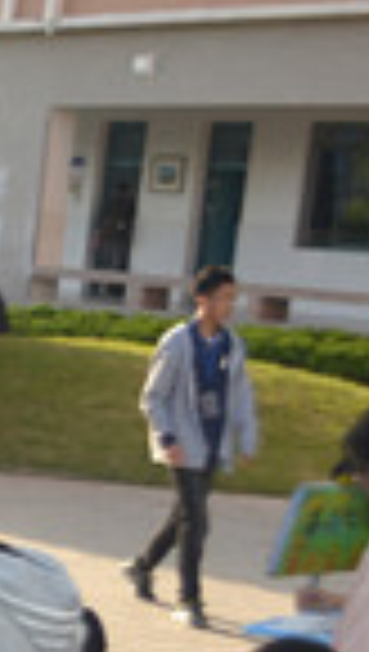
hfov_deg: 8.3
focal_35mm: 117
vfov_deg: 17.7
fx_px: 2027
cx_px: -850
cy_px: 697
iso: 100
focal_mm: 18
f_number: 4
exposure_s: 1/200
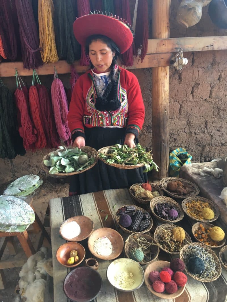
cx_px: 114
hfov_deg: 48.2
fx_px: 254
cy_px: 151
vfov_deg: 61.7
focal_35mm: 29
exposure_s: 1/30
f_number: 2.2
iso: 64
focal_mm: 4.15
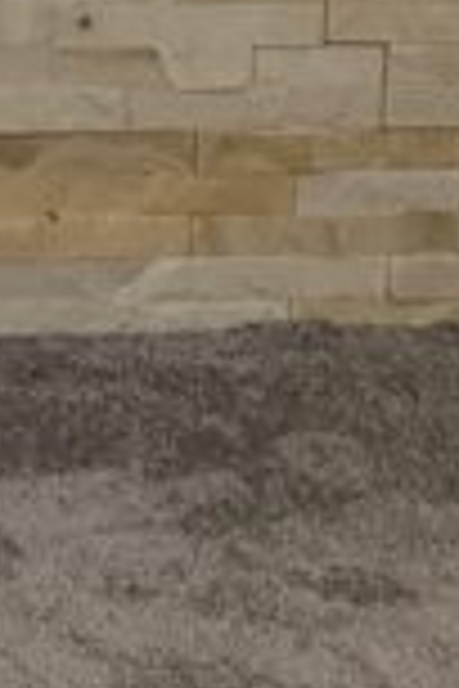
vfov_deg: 10.9
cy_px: -1007
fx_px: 3002
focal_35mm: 157
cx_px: -612
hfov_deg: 8.1
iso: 500
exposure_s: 1/50
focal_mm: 6.76
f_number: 1.78
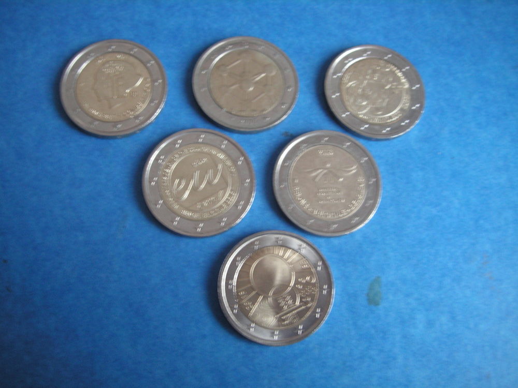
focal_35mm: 38
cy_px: 194
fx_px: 569
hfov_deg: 49.0
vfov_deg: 37.7
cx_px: 259
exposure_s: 1/8
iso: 100
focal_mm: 6.3
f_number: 3.3
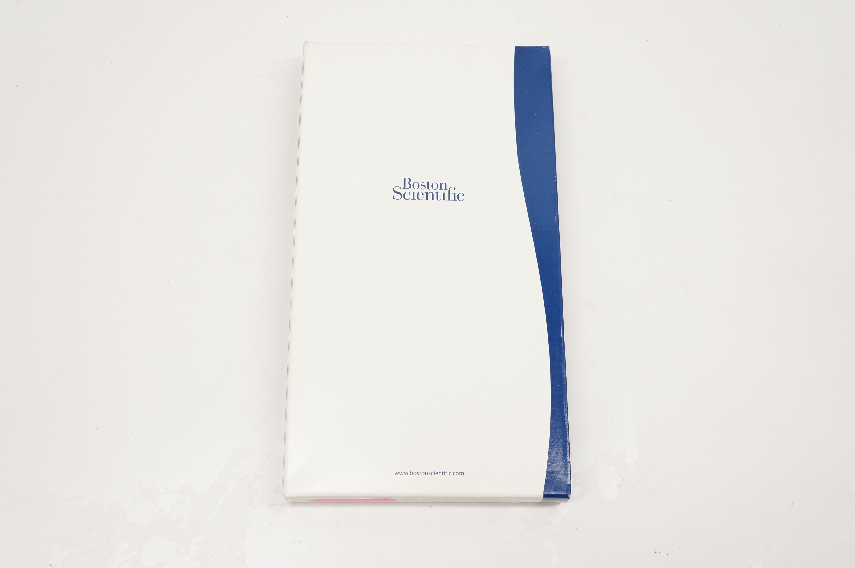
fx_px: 925
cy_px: 284
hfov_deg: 49.6
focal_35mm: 39
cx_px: 428
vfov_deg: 34.1
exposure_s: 1/100
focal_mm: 26
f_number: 7.1
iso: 800
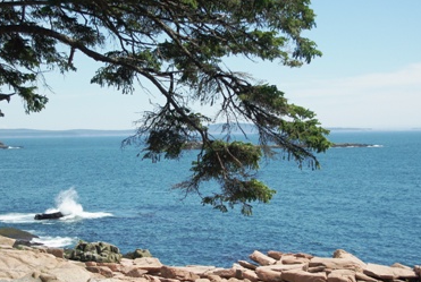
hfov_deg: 28.0
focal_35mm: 72
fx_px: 844
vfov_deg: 19.0
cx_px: 193
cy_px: 152
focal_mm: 30.63
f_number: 4
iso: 400
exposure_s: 1/2000
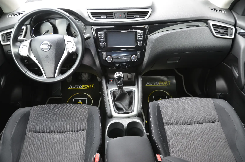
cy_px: 81
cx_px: 122
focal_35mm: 26
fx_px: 173
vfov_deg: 50.2
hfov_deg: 70.6
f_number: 4
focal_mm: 17
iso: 800
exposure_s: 1/60
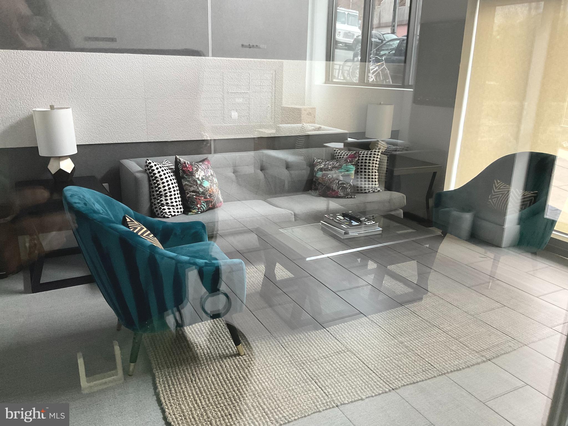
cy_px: 213
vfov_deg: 48.2
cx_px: 284
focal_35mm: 29
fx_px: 476
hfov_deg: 61.7
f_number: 1.8
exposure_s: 1/30
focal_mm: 3
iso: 320
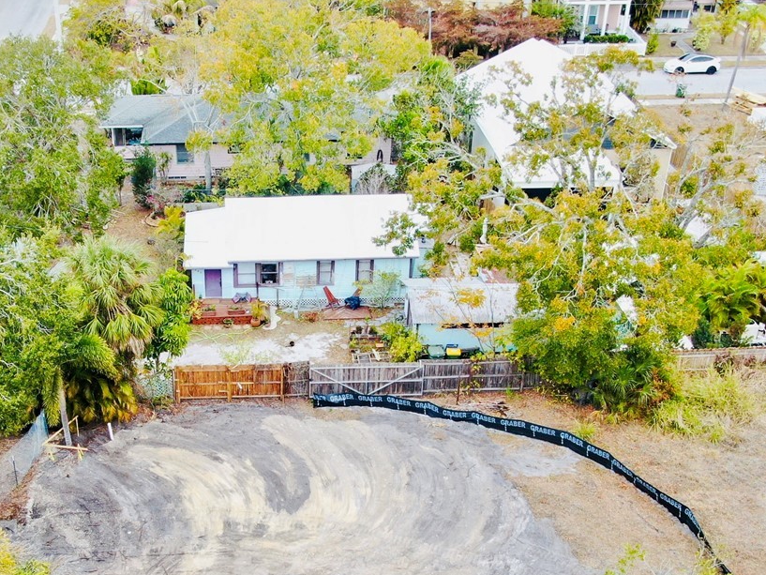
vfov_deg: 30.5
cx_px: 270
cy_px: 409
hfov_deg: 40.0
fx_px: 1040
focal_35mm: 47
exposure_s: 1/240
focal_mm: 4.39
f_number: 2.8
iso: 100
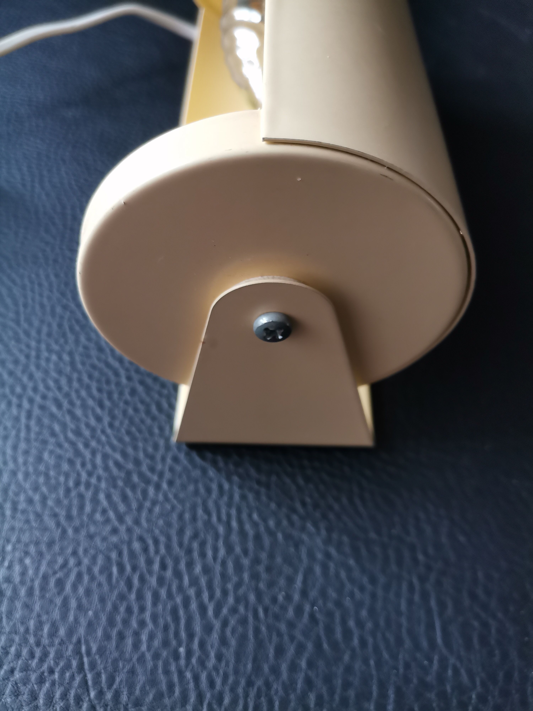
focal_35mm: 26
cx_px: 266
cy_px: 356
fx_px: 534
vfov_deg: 67.3
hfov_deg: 53.1
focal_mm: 4.75
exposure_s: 1/50
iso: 400
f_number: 1.8
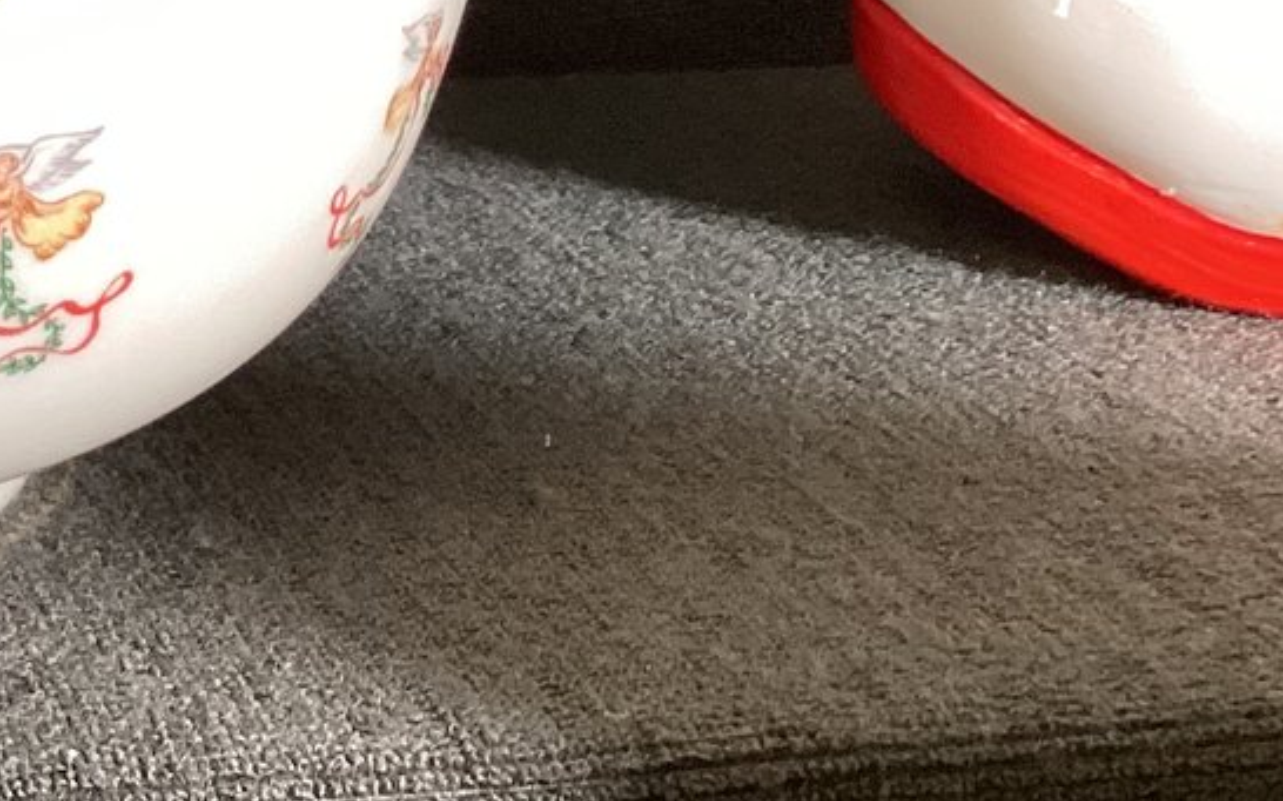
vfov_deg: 14.3
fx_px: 3181
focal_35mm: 91
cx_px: -415
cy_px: 184
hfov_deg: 20.7
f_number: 2.4
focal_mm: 3.3
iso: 125
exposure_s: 1/60
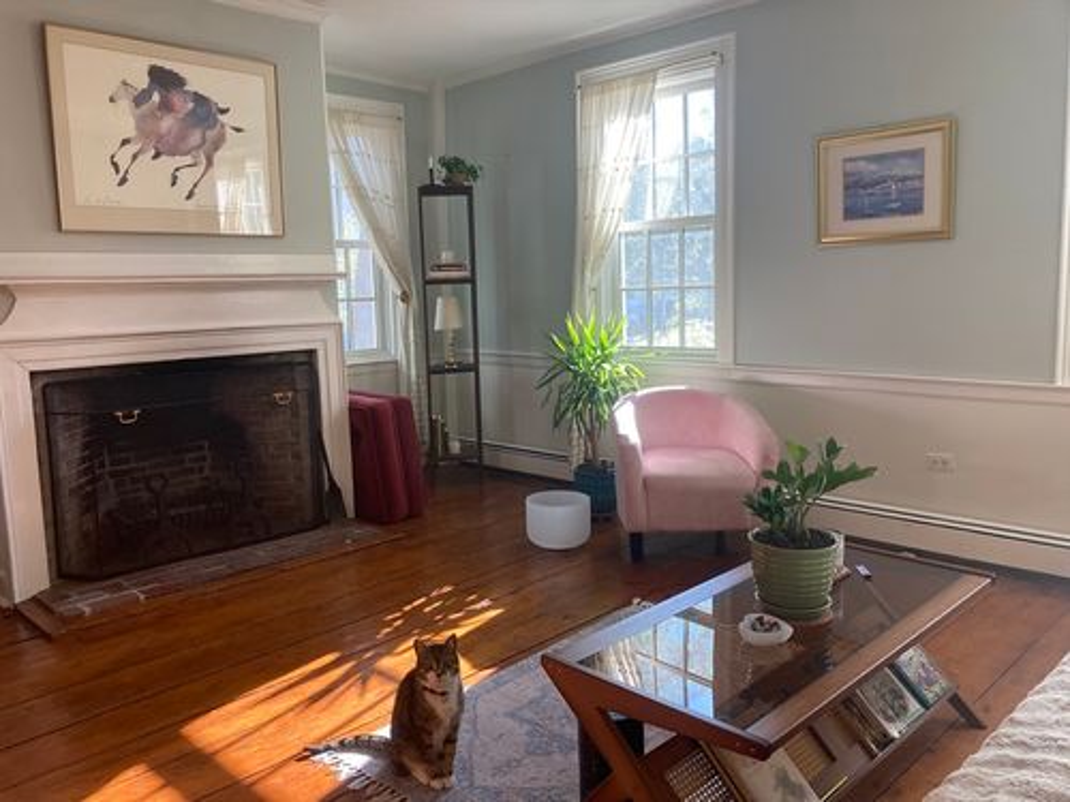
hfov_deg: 63.4
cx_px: 535
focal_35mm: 28
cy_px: 401
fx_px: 865
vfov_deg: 49.7
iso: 80
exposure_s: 1/121
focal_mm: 3.99
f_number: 1.8
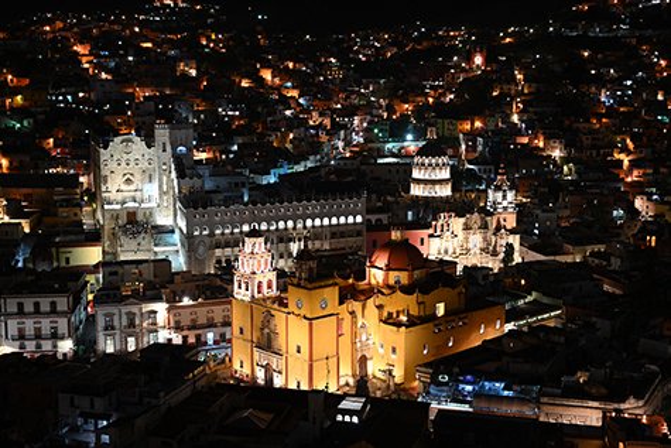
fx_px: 951
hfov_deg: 38.9
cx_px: 336
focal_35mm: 51
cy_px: 224
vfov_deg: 26.5
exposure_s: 1/2
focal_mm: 51
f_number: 4
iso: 400
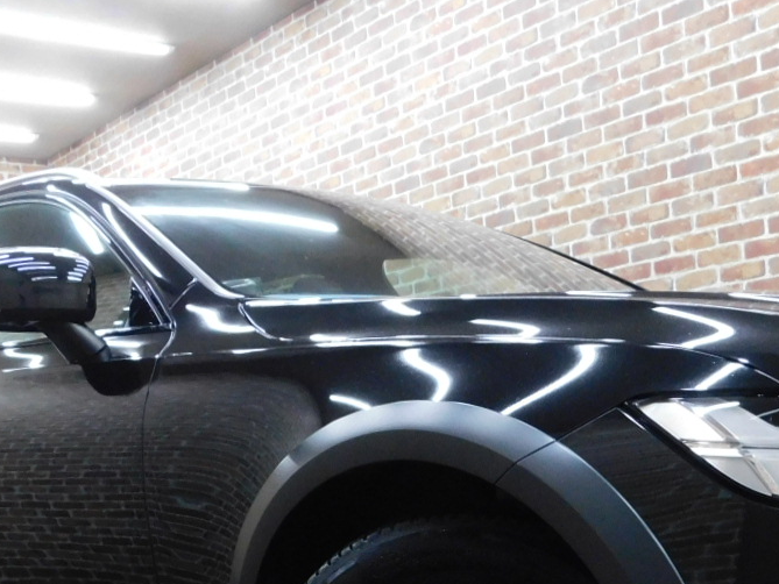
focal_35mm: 55
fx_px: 1238
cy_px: 592
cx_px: 505
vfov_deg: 25.2
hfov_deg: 34.7
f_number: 3
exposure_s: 1/30
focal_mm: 4
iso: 400
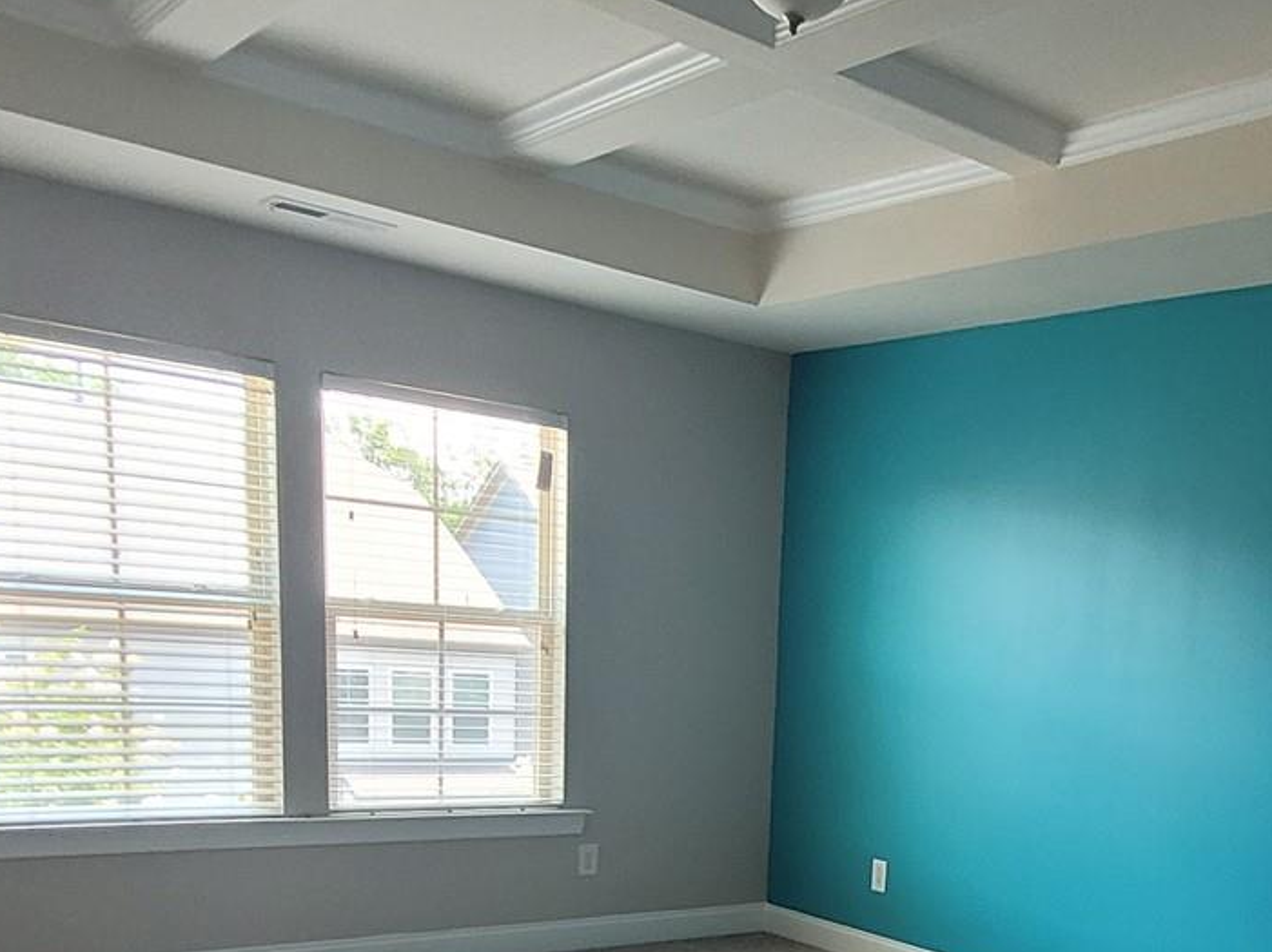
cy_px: 939
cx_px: 964
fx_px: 1396
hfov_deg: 47.1
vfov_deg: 34.5
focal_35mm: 38
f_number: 2.2
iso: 200
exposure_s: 1/60
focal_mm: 1.74
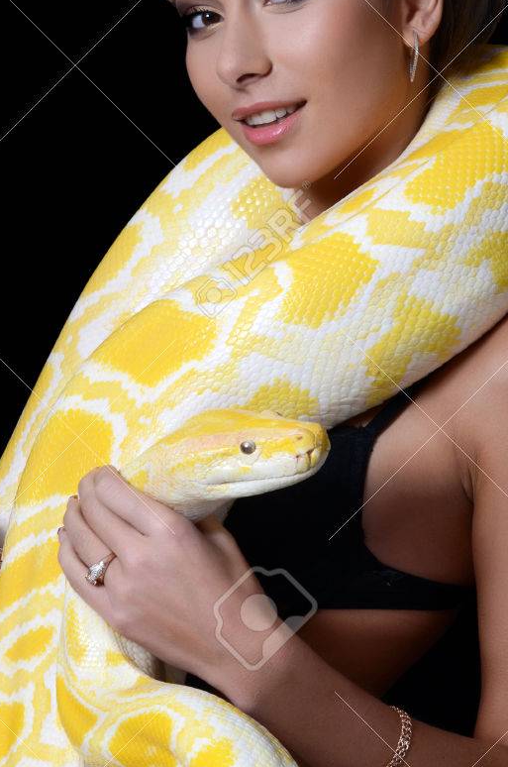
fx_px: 2678
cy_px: 429
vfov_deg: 16.3
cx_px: 221
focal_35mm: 126
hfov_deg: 10.8
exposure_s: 1/200
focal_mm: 50
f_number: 11
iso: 160
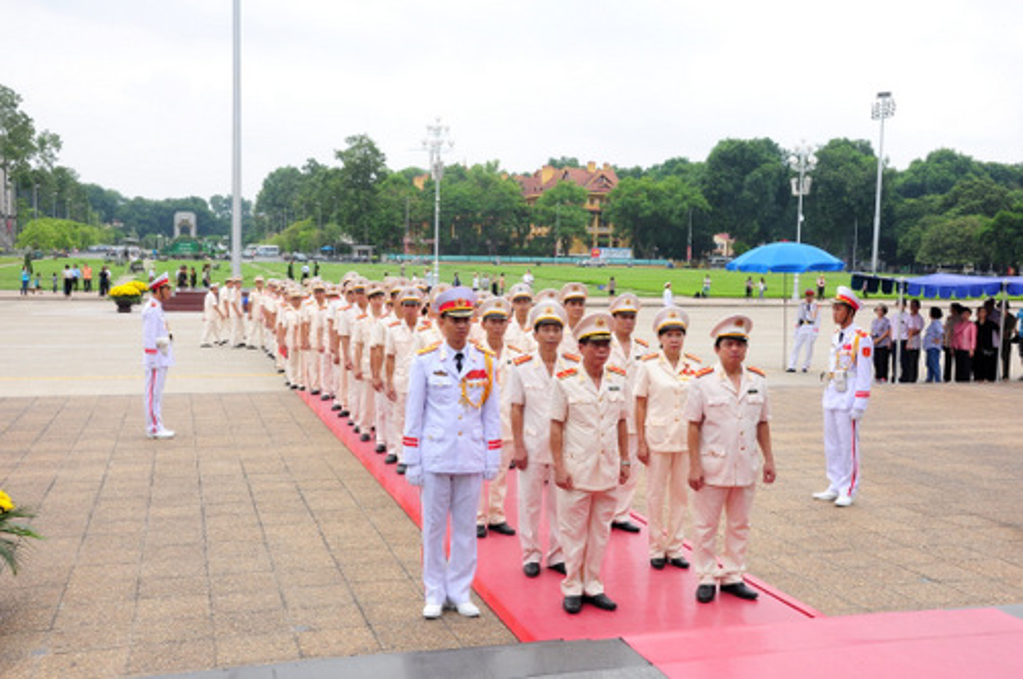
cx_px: 512
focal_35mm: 38
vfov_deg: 35.4
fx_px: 1064
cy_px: 340
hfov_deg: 51.3
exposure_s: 1/160
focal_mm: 25
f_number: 13
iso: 400
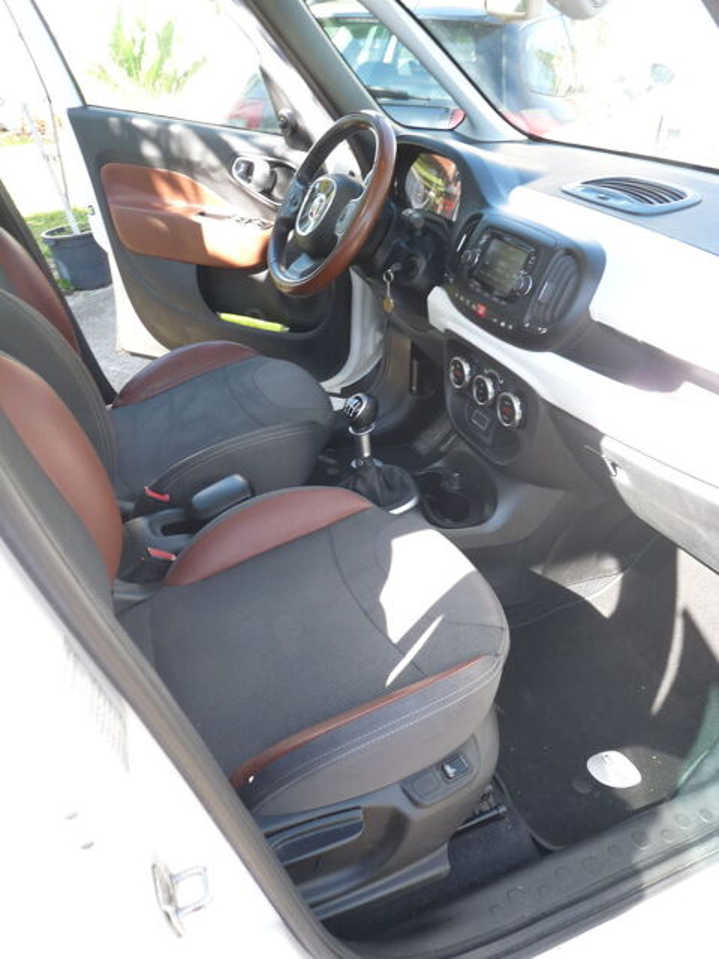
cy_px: 480
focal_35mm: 27
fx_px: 748
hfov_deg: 51.4
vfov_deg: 65.3
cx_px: 360
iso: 100
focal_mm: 4.8
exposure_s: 1/60
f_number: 2.8
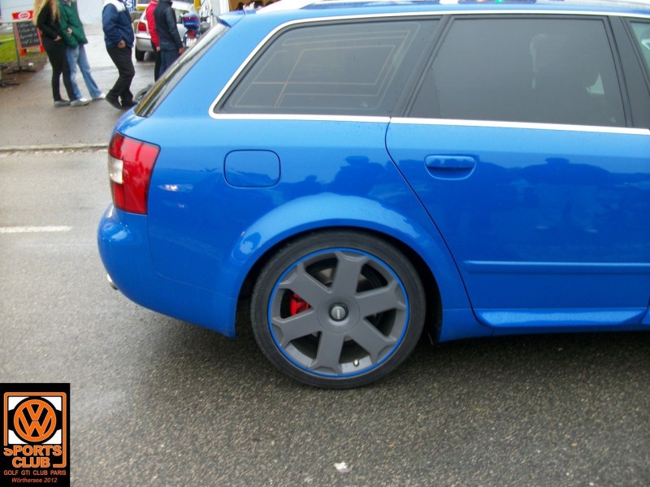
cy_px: 244
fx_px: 638
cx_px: 325
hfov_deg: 54.0
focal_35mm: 34
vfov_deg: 41.8
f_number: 2.9
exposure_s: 1/115
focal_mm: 5.7
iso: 80
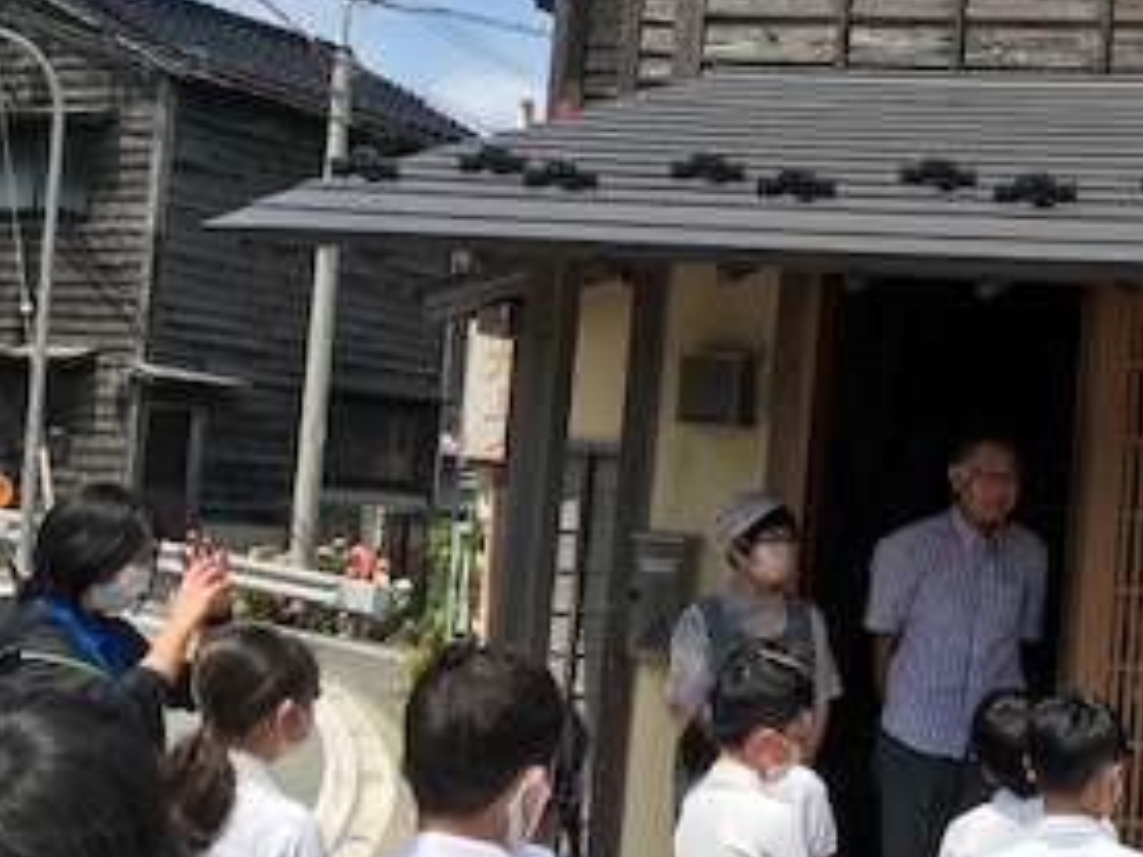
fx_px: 2146
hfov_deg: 28.6
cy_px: 439
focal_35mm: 65
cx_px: 1048
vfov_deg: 22.6
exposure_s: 1/1996
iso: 20
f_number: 1.8
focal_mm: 3.99
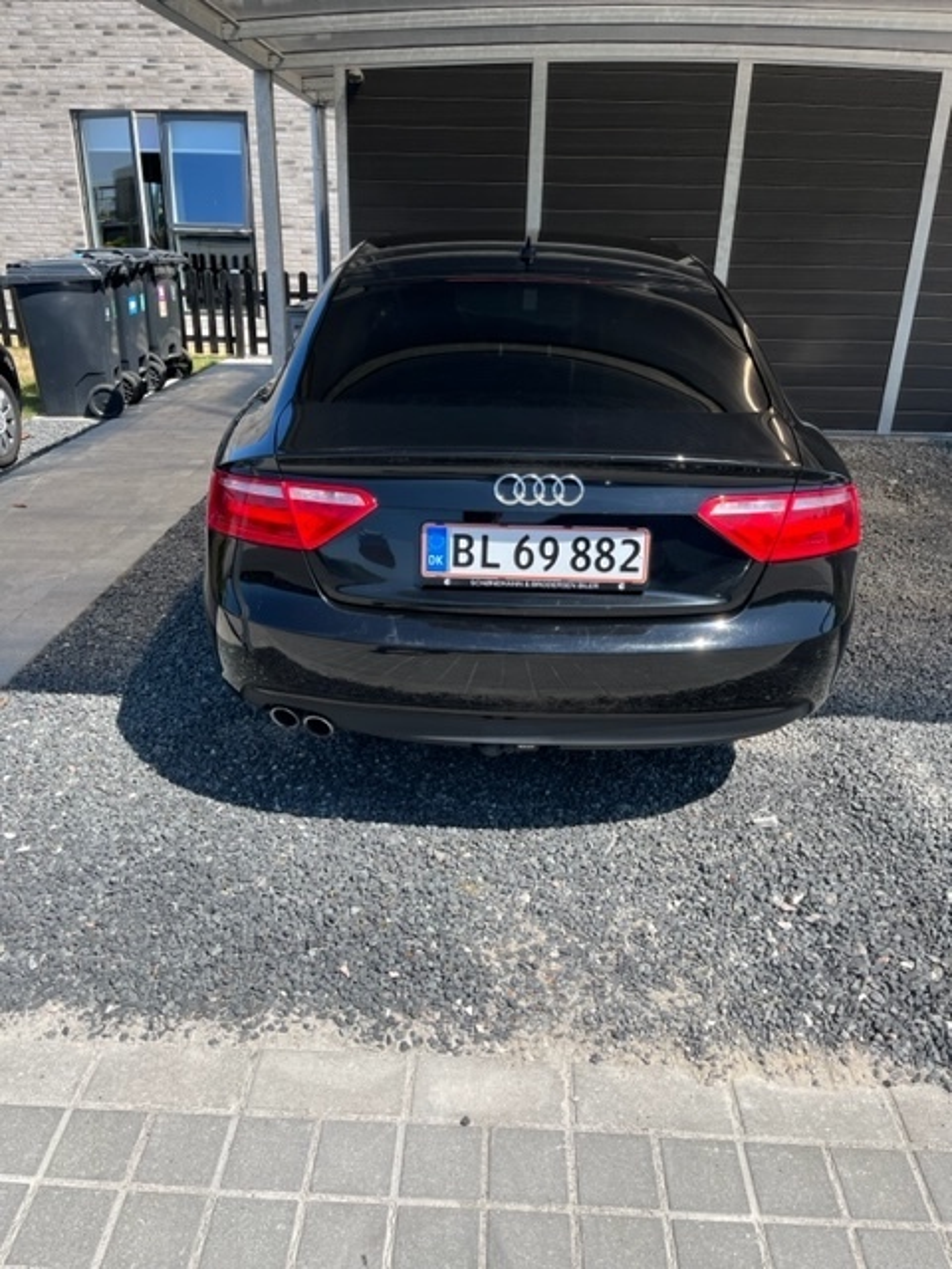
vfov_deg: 67.3
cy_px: 634
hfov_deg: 53.1
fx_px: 953
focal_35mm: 26
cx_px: 476
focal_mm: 5.1
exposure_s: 1/2137
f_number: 1.6
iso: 50
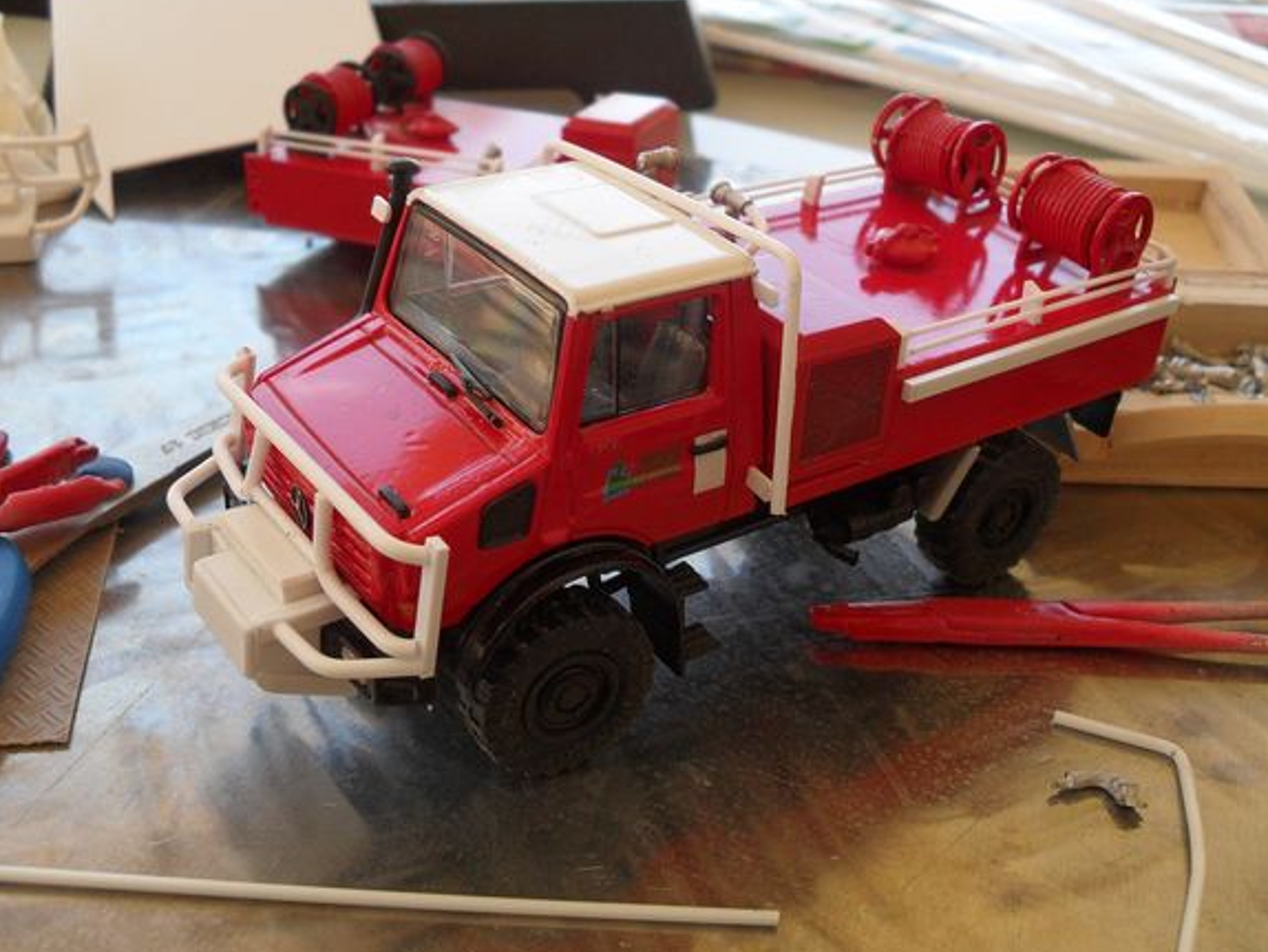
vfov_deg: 36.8
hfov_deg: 47.8
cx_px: 689
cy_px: 435
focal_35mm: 39
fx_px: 1429
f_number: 2.8
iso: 100
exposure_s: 1/250
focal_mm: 6.2
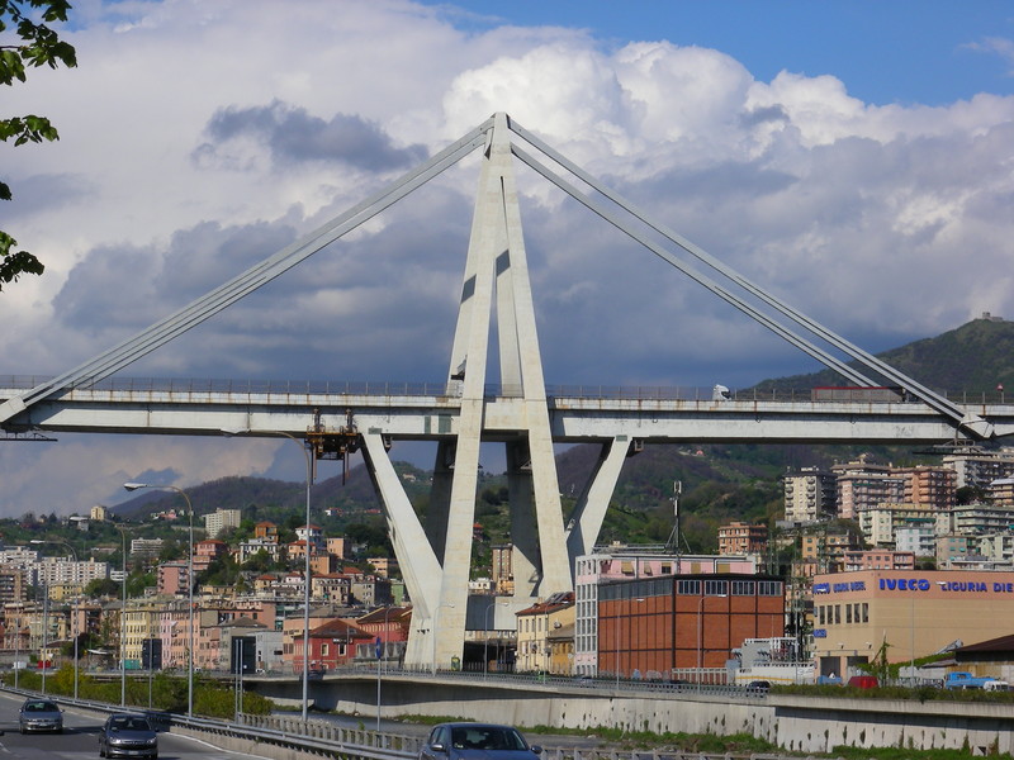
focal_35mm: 113
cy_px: 380
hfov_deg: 17.4
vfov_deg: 13.1
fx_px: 3310
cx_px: 507
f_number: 5.6
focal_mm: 18.9
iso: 50
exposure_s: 1/486
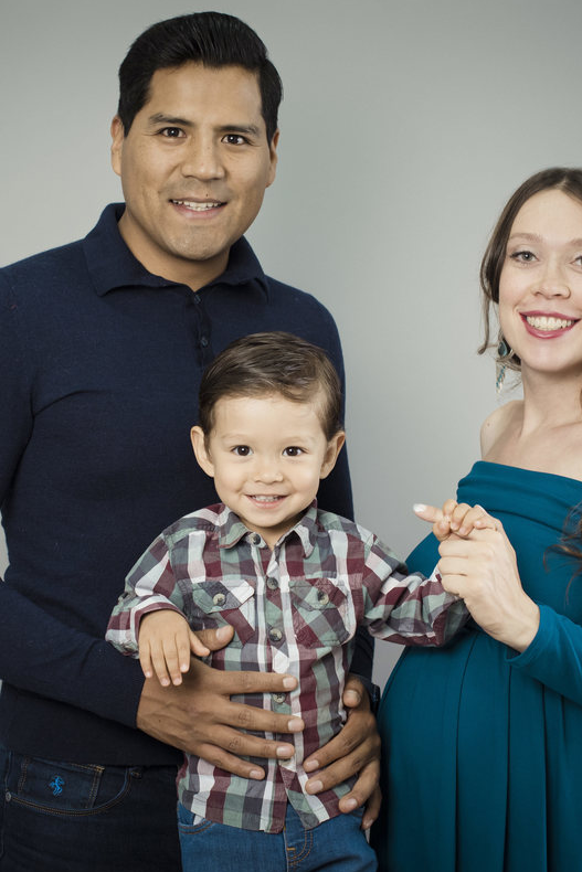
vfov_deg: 26.6
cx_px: 239
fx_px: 1842
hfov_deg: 17.9
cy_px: 438
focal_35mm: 76
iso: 1000
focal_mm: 50
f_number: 4.5
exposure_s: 1/160
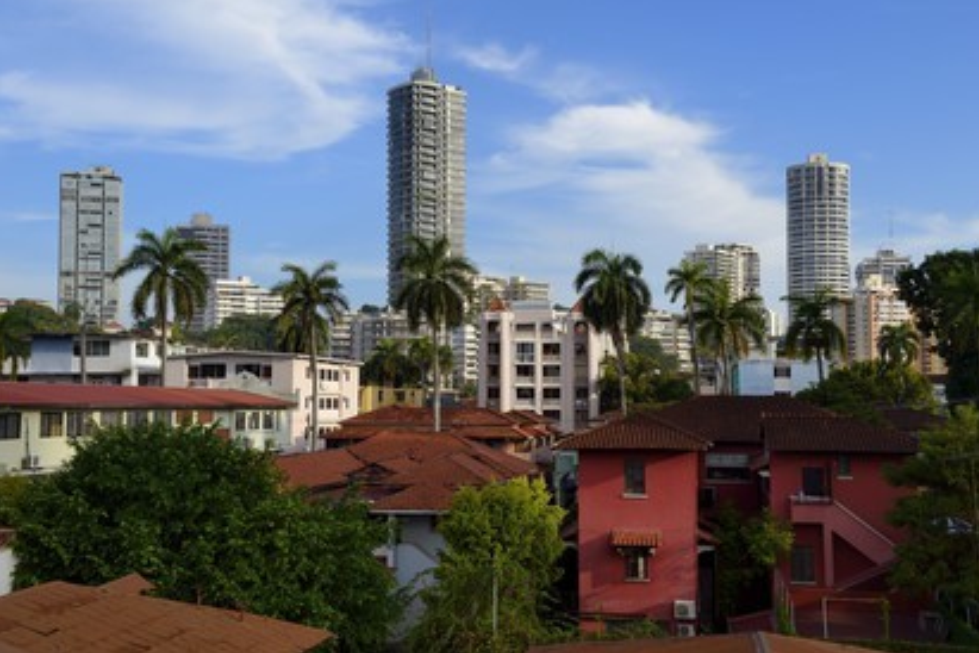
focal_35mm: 46
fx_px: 1251
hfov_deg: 42.7
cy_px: 324
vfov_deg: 29.2
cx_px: 495
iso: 200
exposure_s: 1/200
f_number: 11
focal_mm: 45
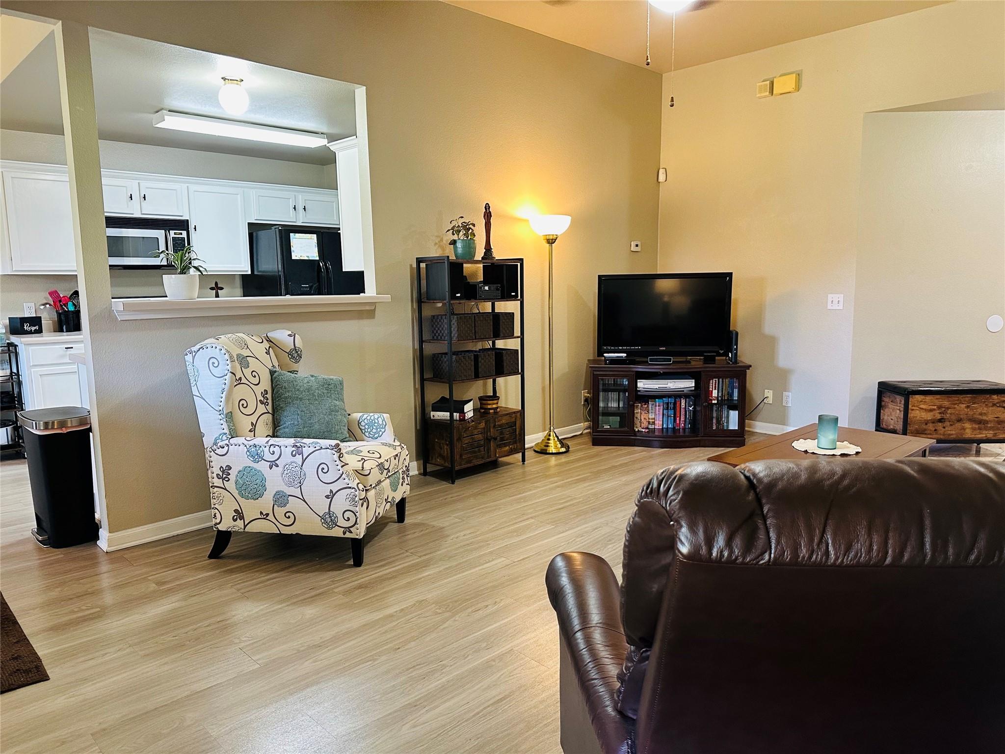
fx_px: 697
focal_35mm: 24
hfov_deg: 71.6
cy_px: 377
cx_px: 502
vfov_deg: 56.8
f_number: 1.78
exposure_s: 1/60
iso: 250
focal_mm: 6.86
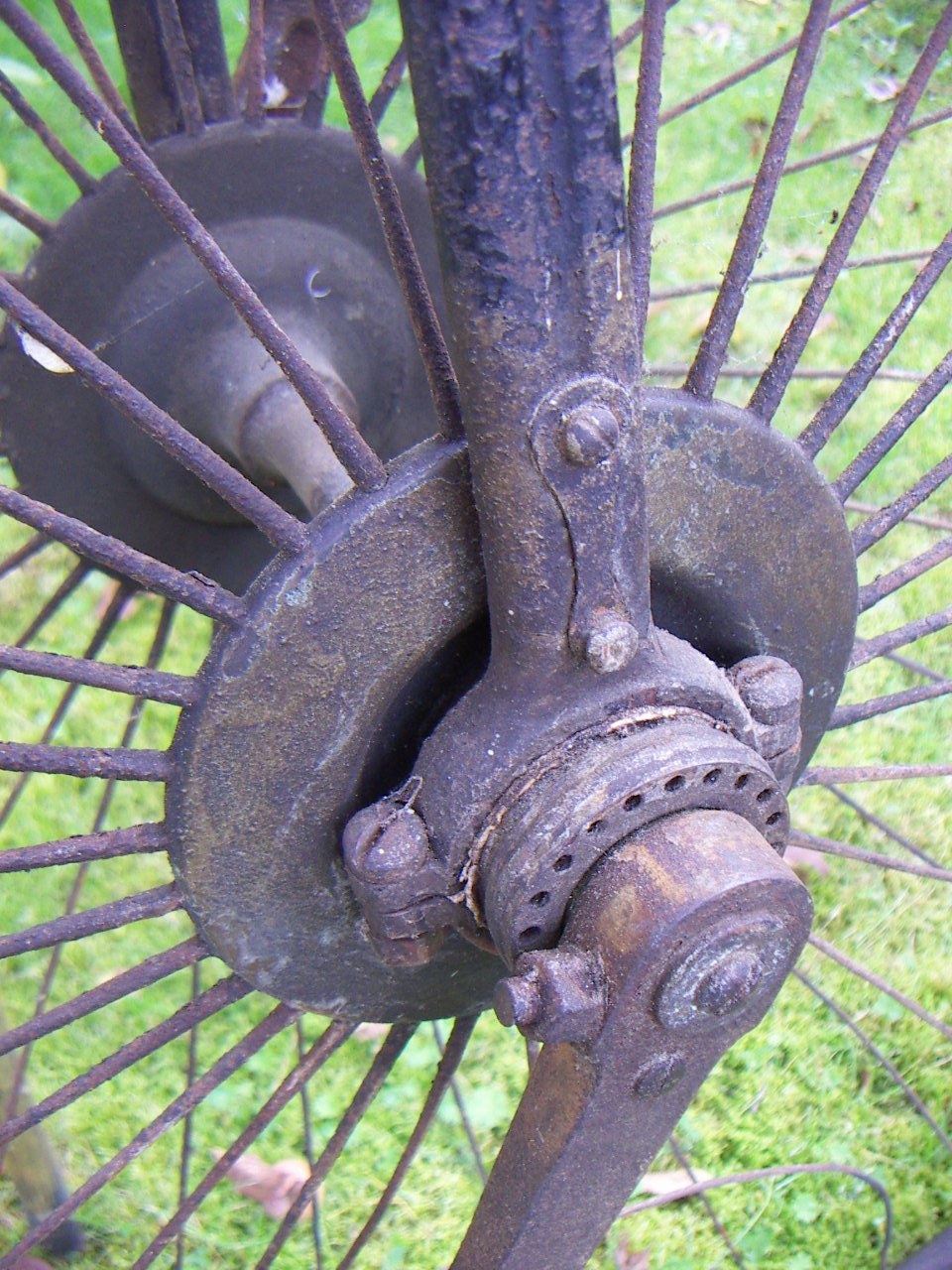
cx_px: 476
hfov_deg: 39.7
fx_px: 1320
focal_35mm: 36
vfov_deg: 51.4
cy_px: 635
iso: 80
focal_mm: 4.7
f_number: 2.8
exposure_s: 1/50
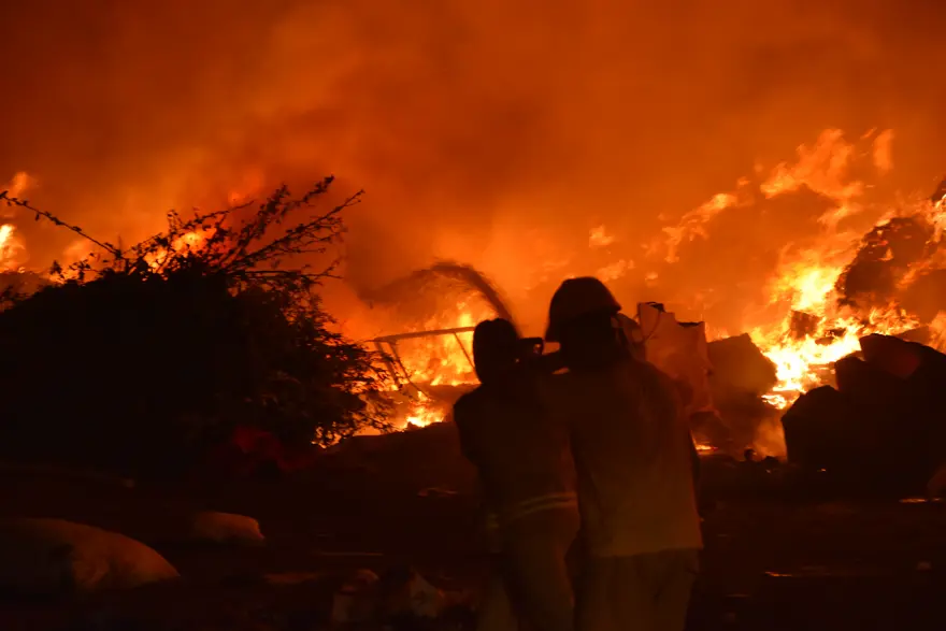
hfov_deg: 15.2
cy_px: 316
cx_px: 473
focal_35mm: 135
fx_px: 3548
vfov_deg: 10.2
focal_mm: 90
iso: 800
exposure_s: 1/60
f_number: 5.3
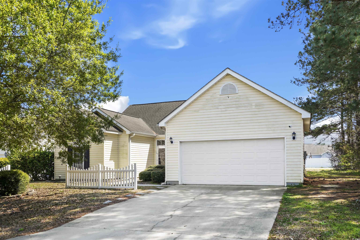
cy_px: 120
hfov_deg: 60.3
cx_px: 180
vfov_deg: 42.3
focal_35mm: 31
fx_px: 310
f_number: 8
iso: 100
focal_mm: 31
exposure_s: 1/80
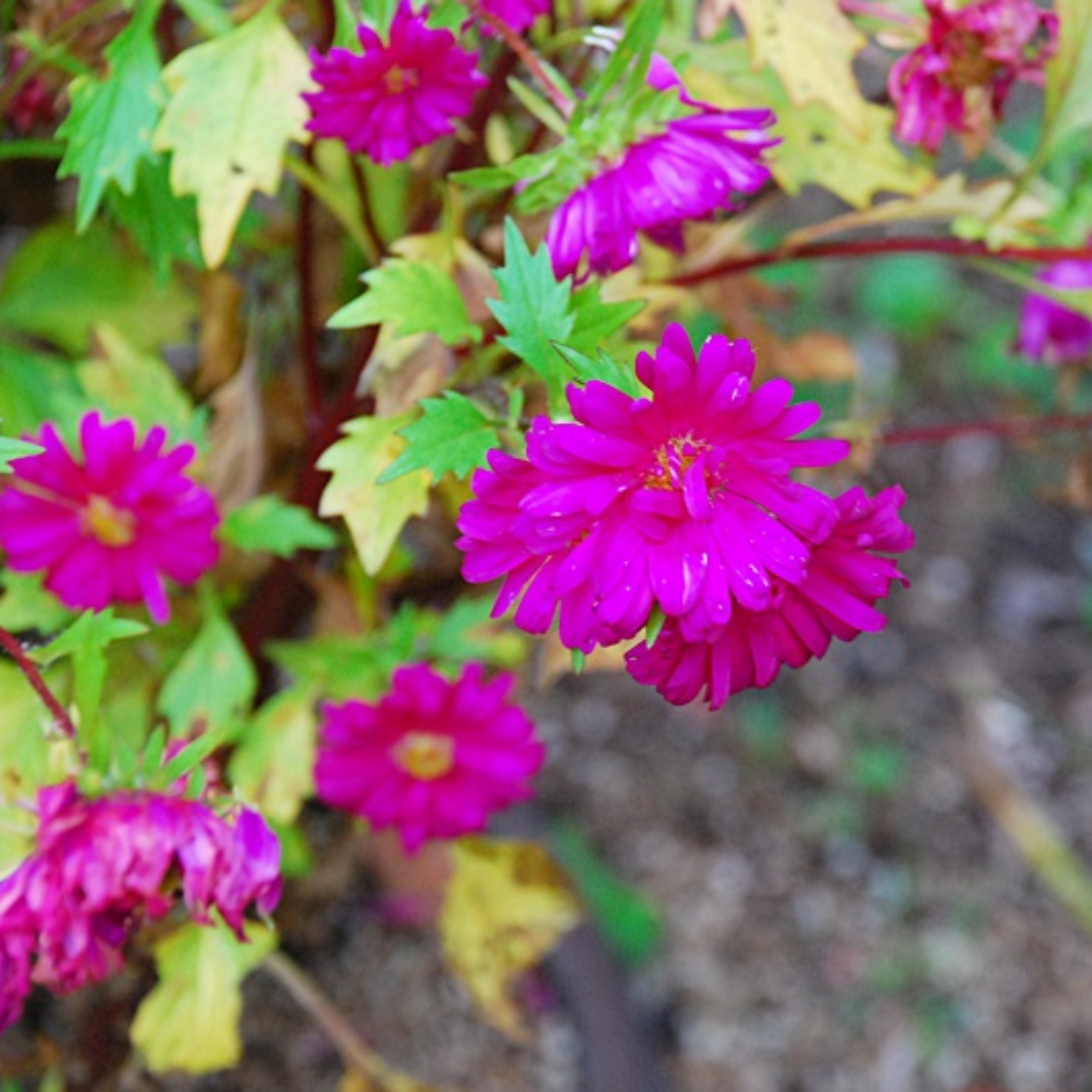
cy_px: 545
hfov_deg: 10.1
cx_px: 716
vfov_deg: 10.1
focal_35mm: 173
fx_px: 6174
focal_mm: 90
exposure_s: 1/30
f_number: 5.6
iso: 800
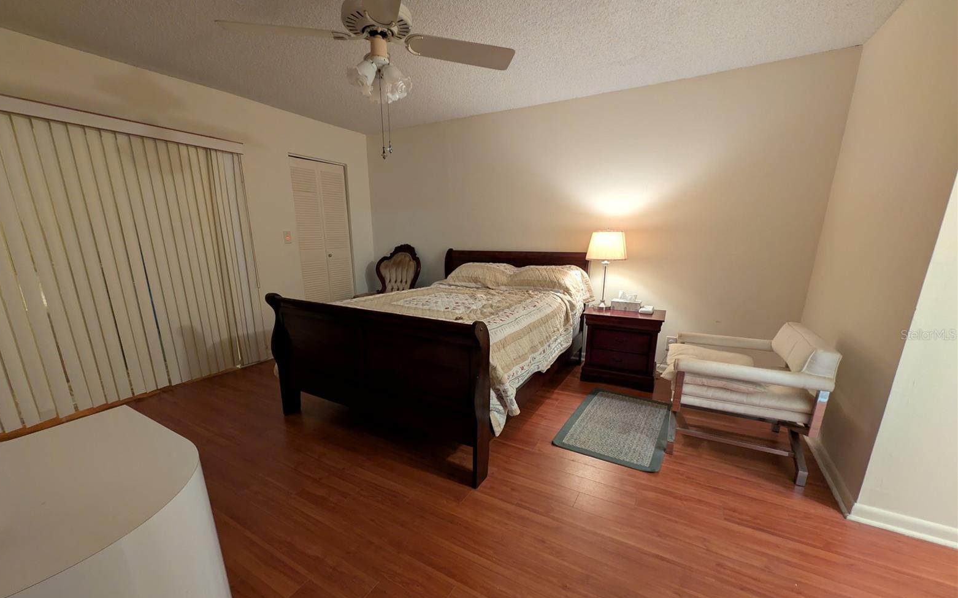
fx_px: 339
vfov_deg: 82.5
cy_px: 335
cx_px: 470
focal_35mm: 13
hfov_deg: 109.3
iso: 79
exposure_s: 1/15
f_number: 1.7
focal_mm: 2.02
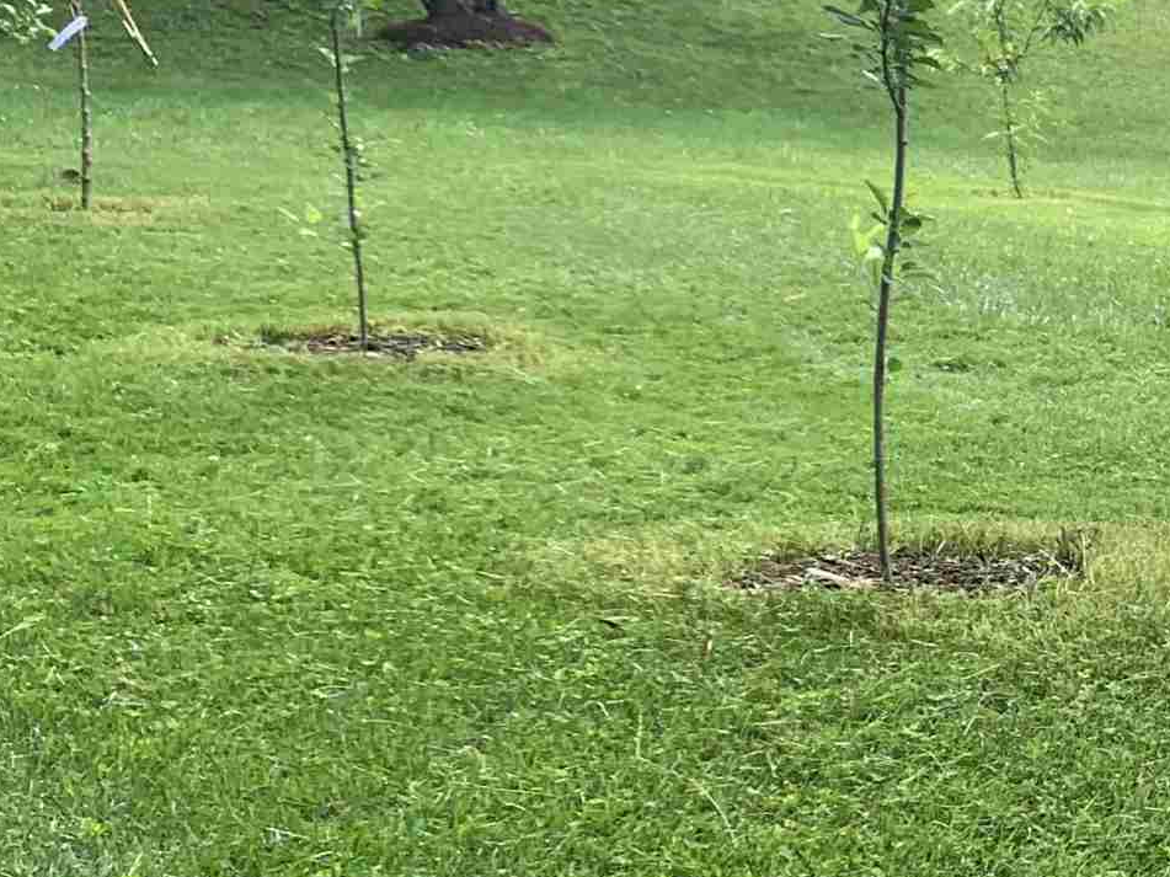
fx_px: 2839
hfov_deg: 20.6
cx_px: 1647
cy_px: 384
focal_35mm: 84
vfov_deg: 17.6
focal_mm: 4.25
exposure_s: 1/198
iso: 25
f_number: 1.8
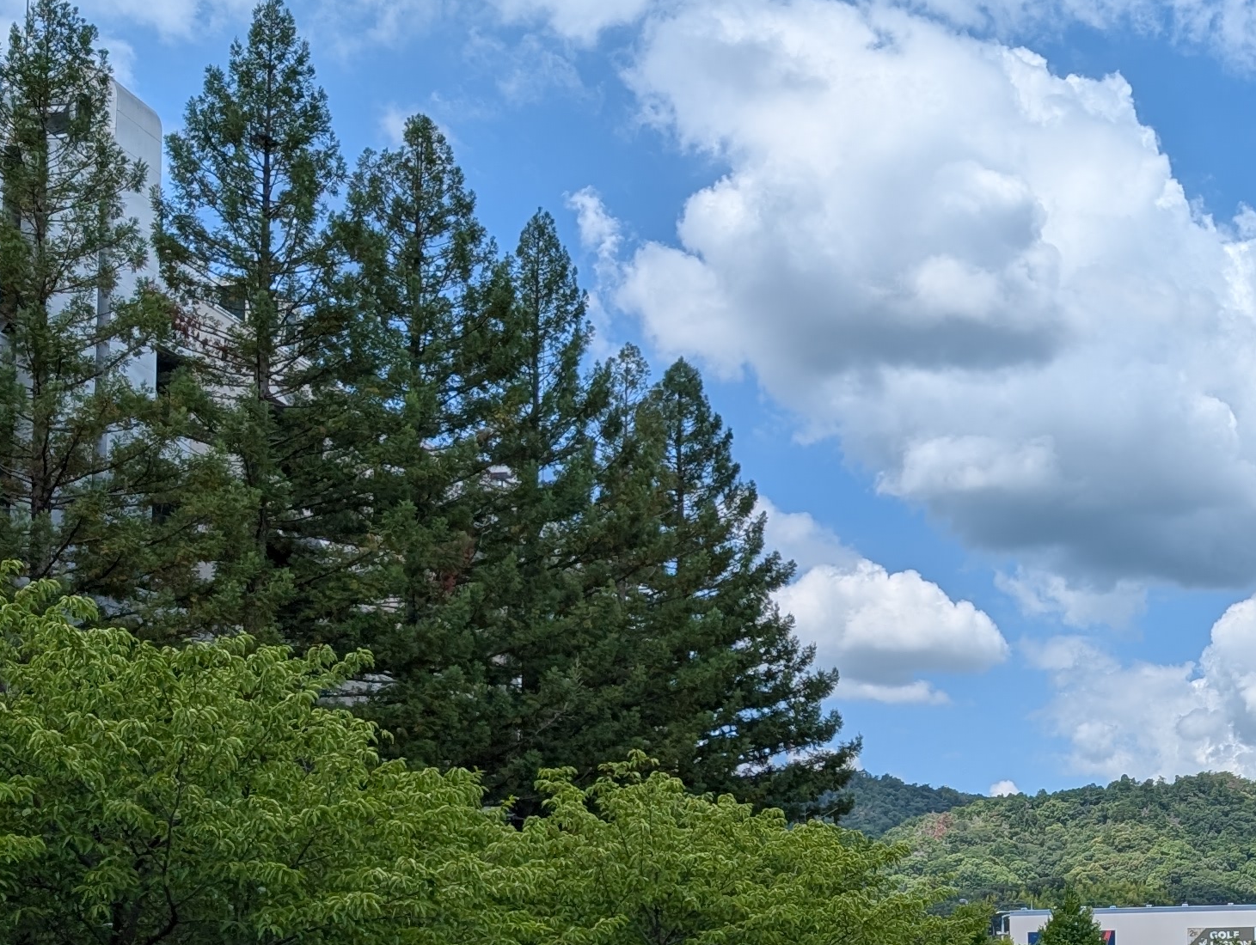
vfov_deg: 21.6
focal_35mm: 67
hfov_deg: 27.7
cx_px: 1168
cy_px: 789
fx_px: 2434
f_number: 1.68
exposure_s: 1/1497
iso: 21
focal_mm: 6.9
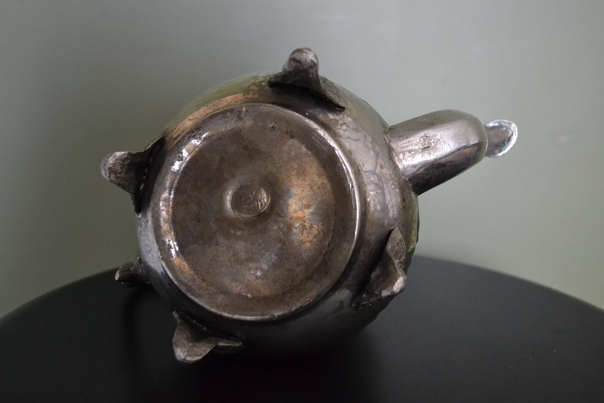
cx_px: 302
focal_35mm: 39
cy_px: 202
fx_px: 654
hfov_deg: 49.6
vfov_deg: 34.2
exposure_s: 1/60
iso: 2800
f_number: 4.2
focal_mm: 26
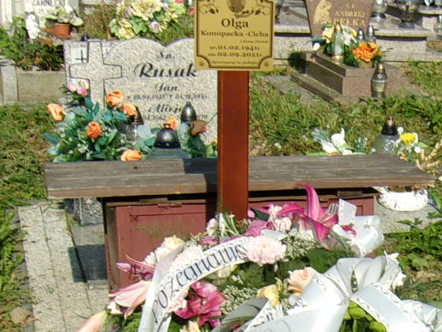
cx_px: 410
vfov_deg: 15.8
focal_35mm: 92
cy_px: 319
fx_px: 1175
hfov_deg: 20.8
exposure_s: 1/100
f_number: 10.4
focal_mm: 4.9
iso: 80
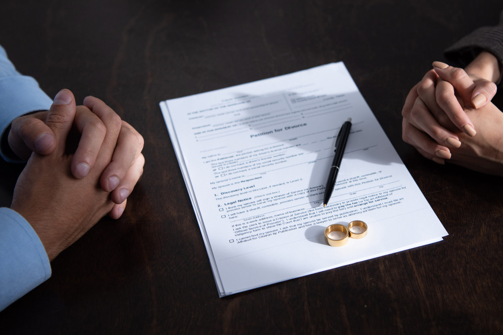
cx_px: 299
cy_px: 164
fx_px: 839
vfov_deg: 22.6
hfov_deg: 33.3
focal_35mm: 60
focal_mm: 46
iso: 100
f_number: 3.5
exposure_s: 1/200
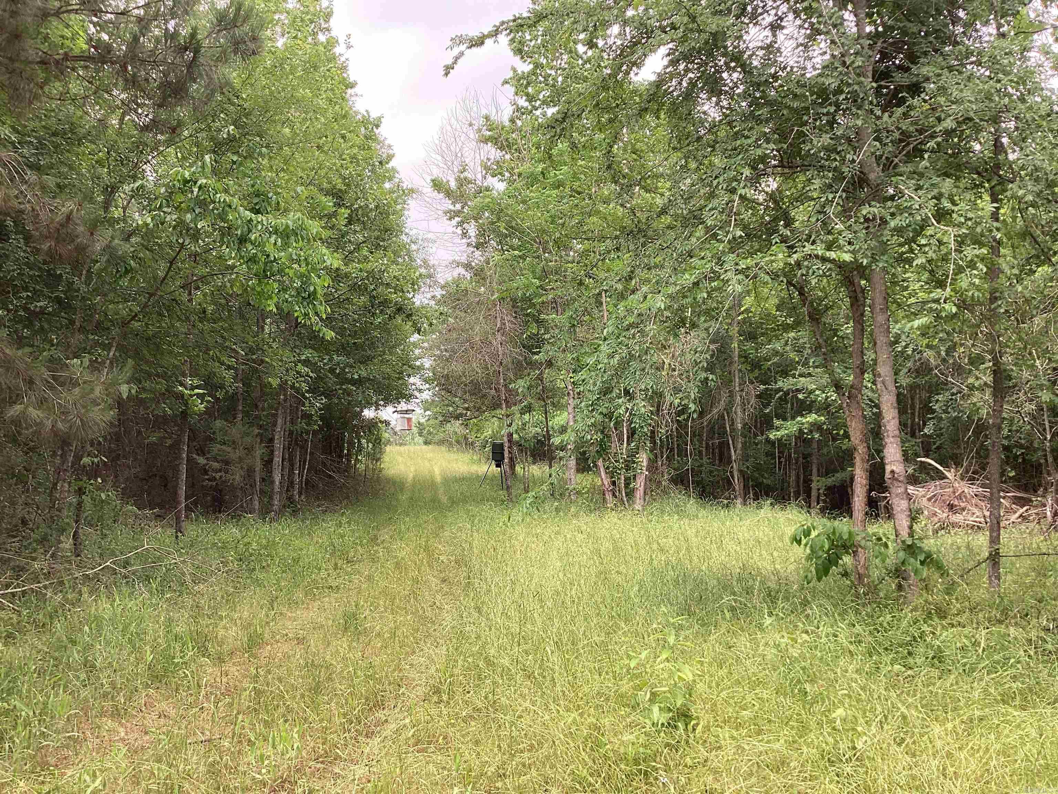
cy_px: 397
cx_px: 529
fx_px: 947
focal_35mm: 31
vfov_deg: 45.4
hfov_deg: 58.4
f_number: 2.4
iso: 25
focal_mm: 3.3
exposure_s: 1/165
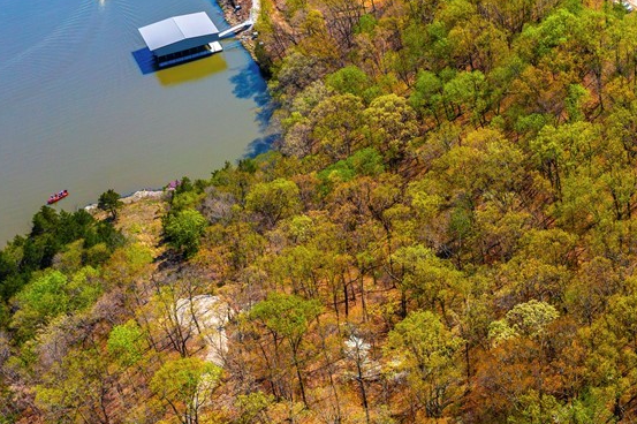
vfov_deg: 24.5
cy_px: 256
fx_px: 973
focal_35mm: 55
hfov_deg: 34.5
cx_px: 556
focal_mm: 10.26
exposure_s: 1/120
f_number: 5.6
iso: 100
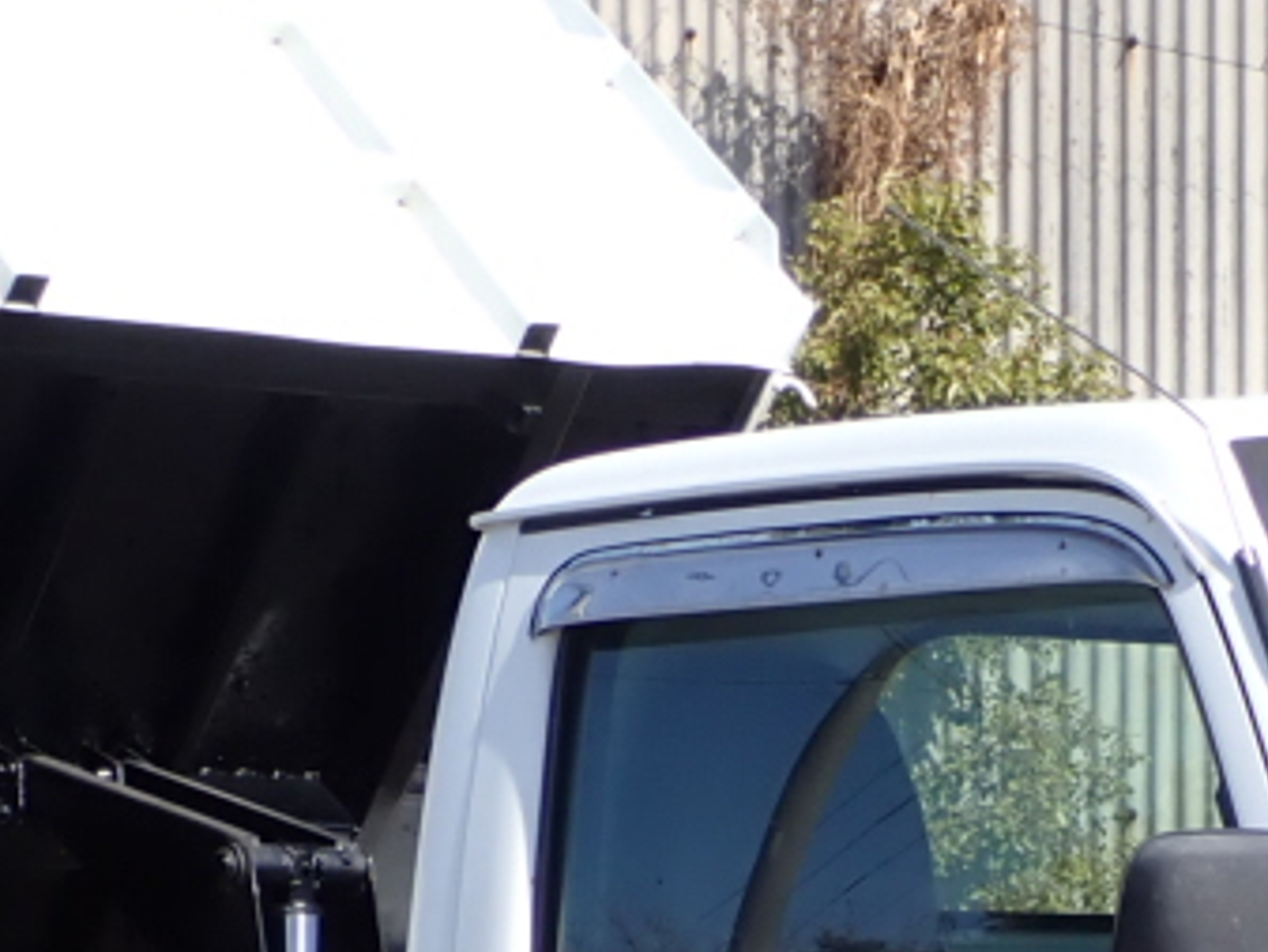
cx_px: 843
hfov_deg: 10.4
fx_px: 6962
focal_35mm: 190
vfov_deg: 7.7
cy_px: 1219
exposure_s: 1/400
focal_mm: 9.01
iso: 100
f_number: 4.5
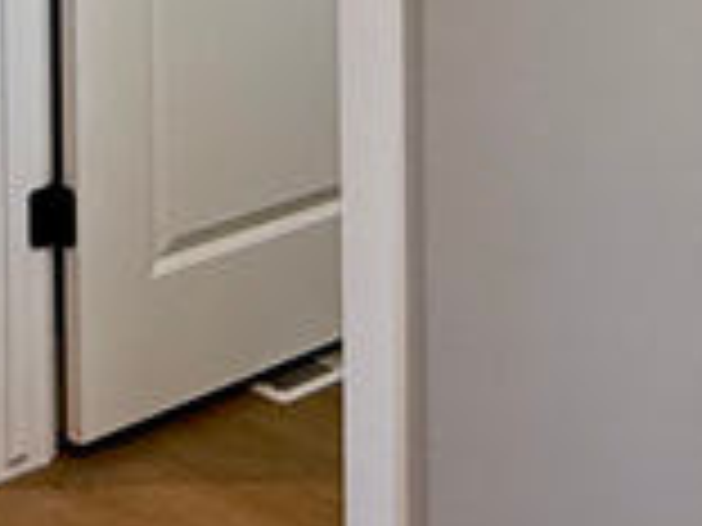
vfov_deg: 14.5
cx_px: 513
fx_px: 1866
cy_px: -369
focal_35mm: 92
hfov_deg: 21.2
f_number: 2.2
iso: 160
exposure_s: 1/120
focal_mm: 2.22
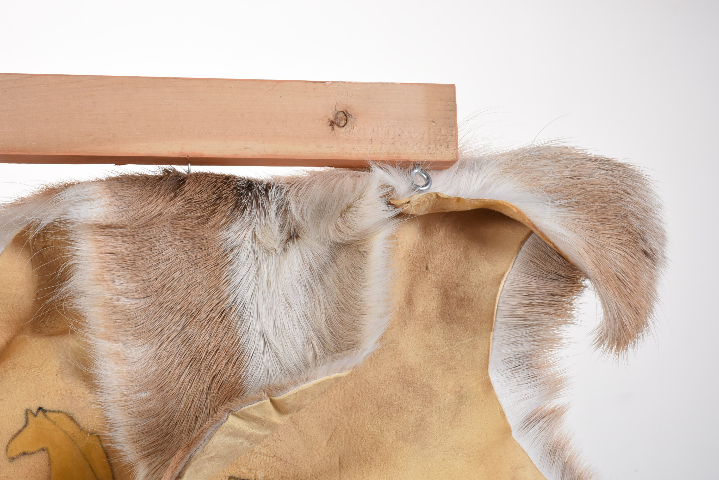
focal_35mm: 105
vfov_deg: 13.1
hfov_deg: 19.4
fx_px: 2099
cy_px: 240
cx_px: 360
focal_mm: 70
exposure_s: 1/125
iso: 400
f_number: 22
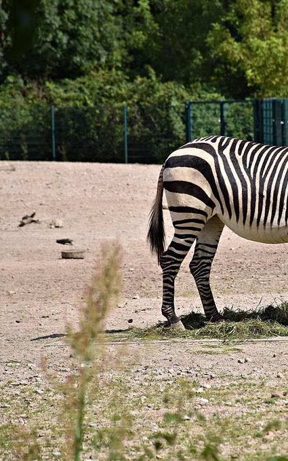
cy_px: 230
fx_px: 4048
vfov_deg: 6.5
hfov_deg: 4.1
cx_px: 300
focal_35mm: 322
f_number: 7.1
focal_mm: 140
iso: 200
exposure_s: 1/800
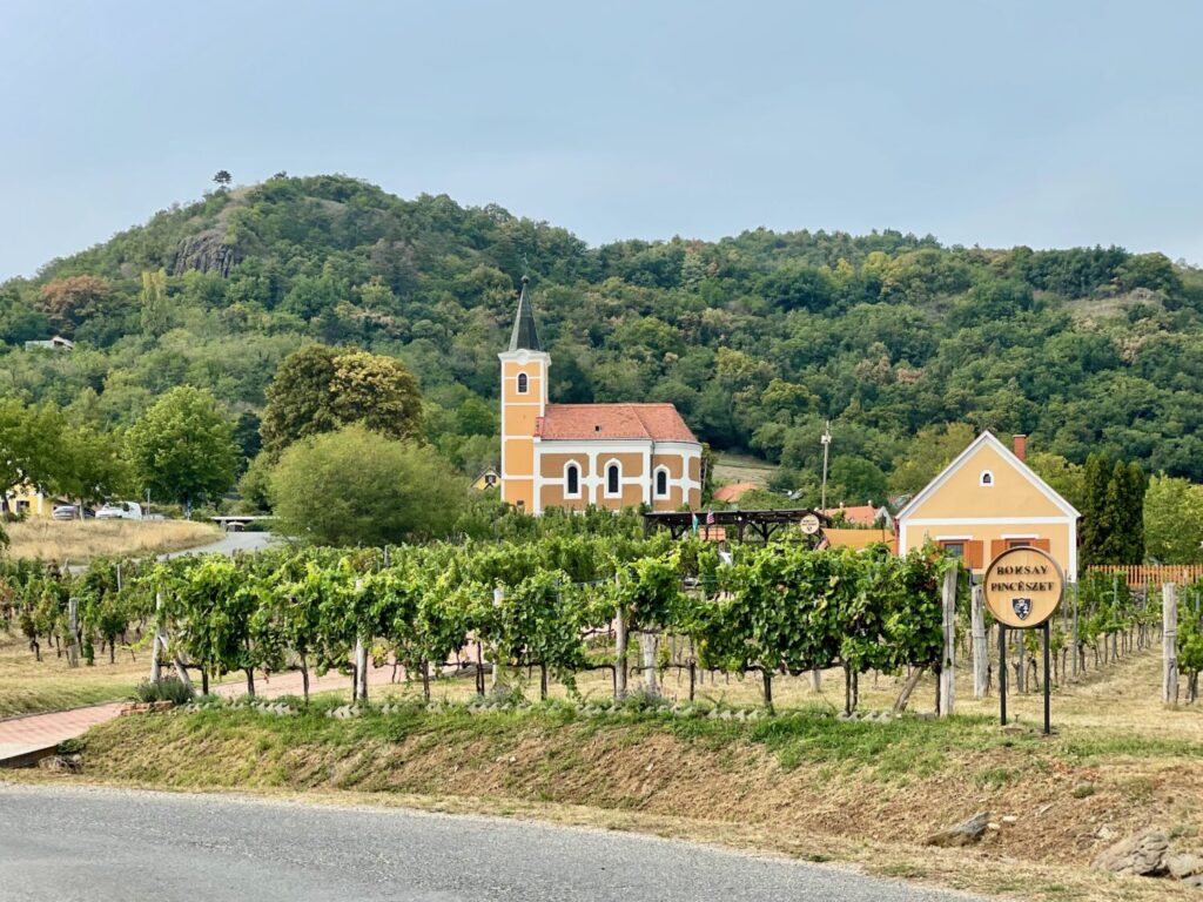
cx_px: 602
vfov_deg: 28.0
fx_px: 1807
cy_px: 451
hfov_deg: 36.8
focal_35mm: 52
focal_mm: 6
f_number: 2
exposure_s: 1/505
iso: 25
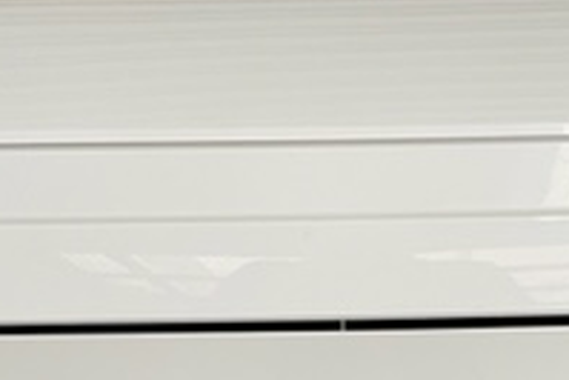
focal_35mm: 87
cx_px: 403
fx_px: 1376
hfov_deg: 23.2
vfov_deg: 14.6
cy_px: 574
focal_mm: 4.2
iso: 100
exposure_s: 1/50
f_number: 1.6
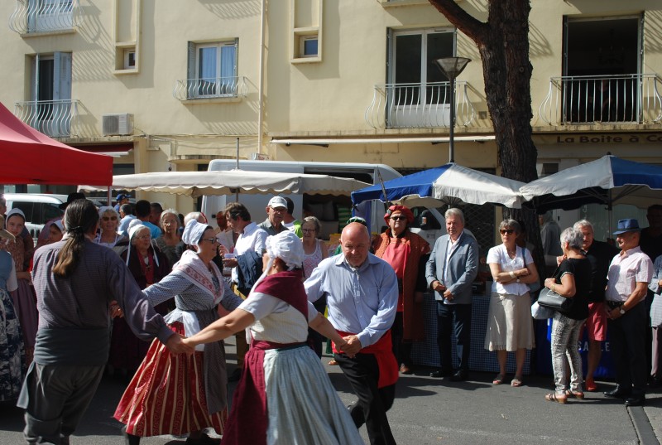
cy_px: 222
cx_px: 331
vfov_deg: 34.4
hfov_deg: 49.5
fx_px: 719
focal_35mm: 39
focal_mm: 26
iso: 100
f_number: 7.1
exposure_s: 1/200
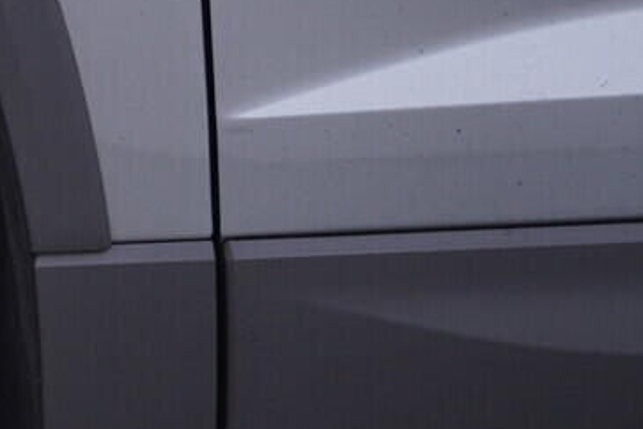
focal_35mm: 143
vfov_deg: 9.5
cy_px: 526
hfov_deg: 12.7
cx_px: -611
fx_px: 2554
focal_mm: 24
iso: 125
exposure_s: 1/60
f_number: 3.5
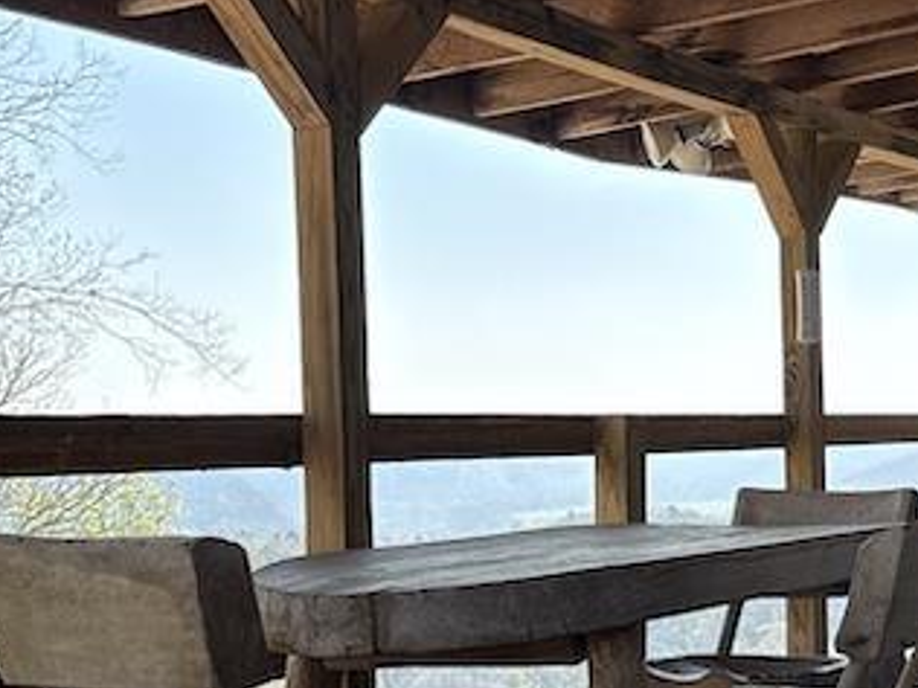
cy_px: 476
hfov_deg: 24.7
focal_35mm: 76
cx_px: 880
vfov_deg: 19.3
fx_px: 2015
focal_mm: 6.76
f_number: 1.78
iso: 100
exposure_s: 1/943
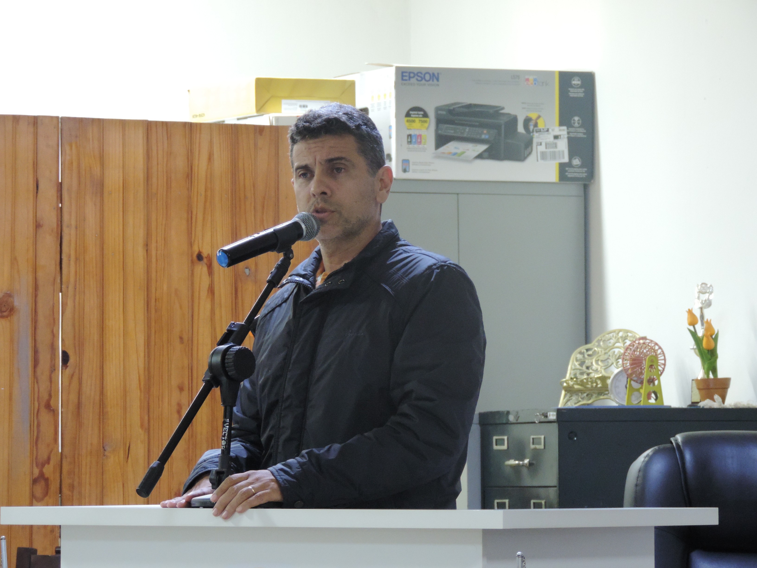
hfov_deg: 8.8
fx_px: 4920
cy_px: 284
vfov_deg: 6.6
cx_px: 378
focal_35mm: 225
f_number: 4.6
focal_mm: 40.1
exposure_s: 1/8
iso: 800
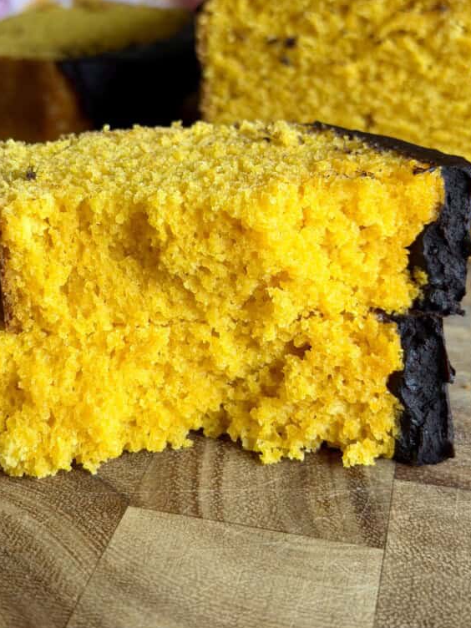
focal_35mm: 62
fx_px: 1125
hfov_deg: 23.6
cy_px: 270
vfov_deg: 31.2
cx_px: 220
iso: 64
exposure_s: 1/121
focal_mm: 6.8
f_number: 1.8
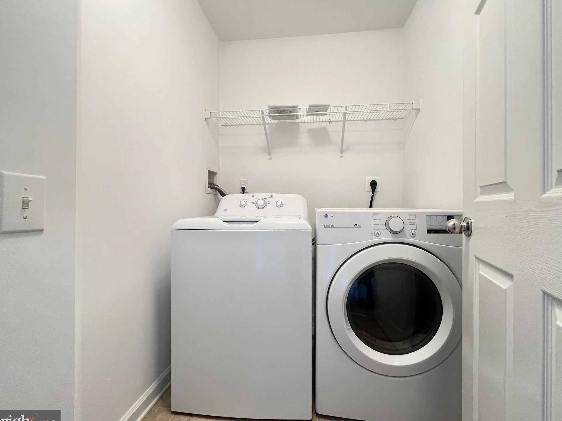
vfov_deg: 85.7
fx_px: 227
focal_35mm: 14
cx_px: 289
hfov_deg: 102.0
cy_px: 208
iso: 250
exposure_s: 1/120
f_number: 1.8
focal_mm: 1.57
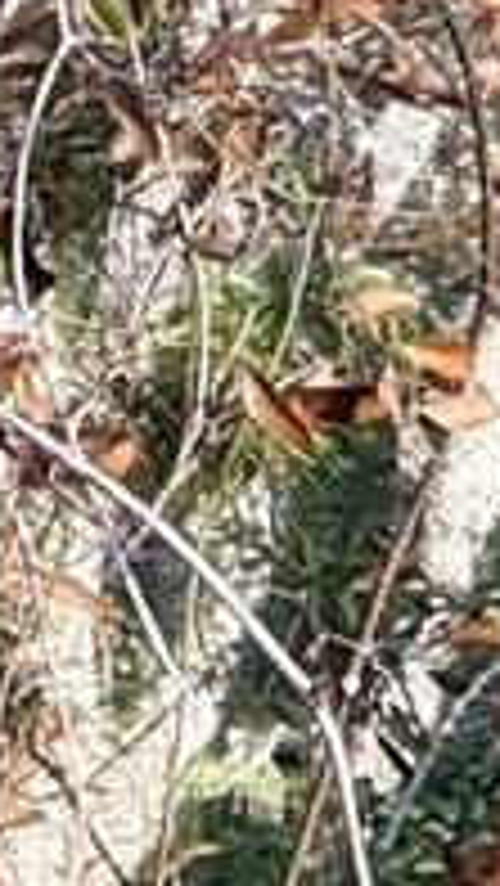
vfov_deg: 2.0
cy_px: 1857
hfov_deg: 1.1
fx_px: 24975
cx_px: 703
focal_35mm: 1061
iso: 64
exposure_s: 1/143
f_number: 2.8
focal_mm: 15.66
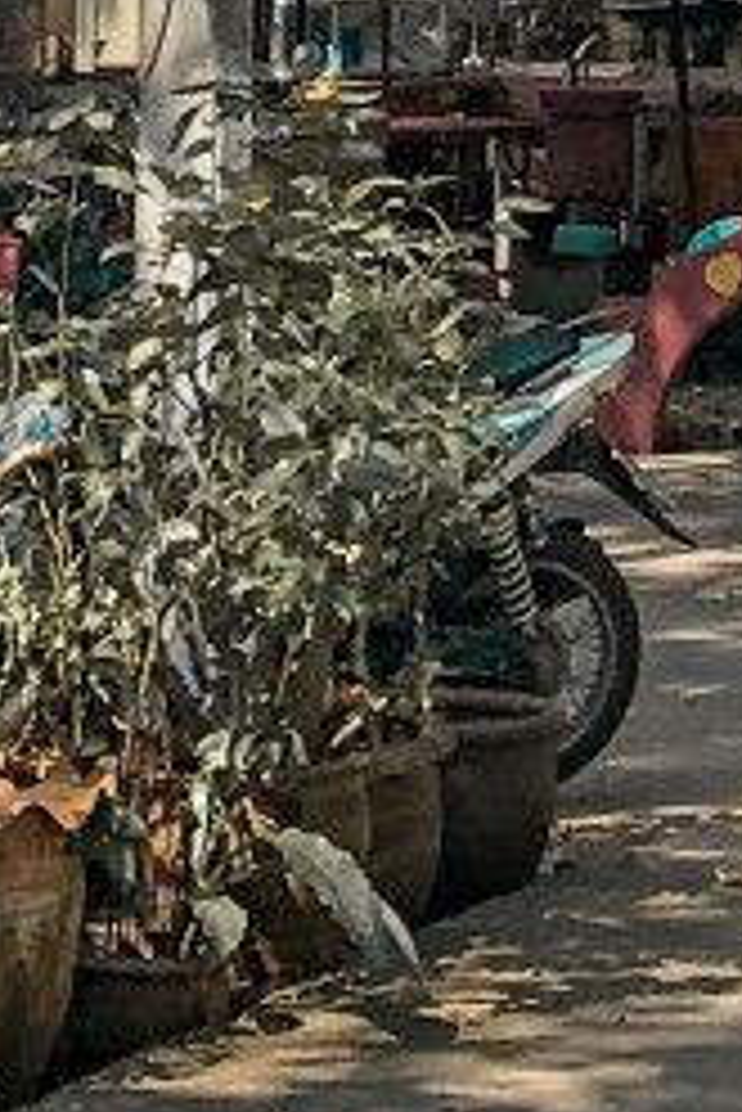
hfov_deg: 6.1
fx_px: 6977
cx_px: 702
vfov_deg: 7.4
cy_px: -2827
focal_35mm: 226
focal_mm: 4
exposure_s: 1/640
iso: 20
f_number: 1.8
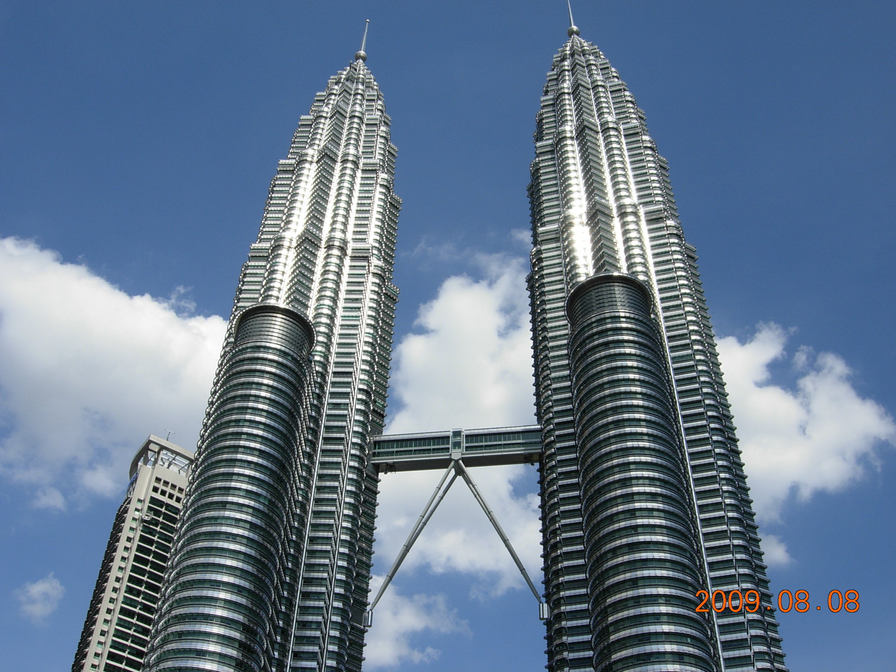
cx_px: 448
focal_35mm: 36
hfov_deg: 51.4
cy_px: 336
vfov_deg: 39.7
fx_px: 932
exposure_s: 1/443
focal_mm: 7.5
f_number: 6.8
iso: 50
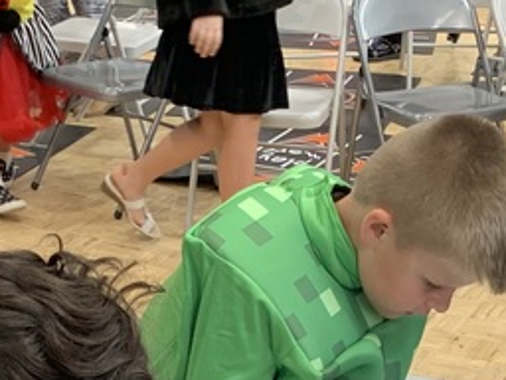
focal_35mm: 104
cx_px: 334
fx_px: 1520
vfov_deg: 13.7
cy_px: 493
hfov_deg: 18.8
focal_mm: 4.25
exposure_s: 1/99
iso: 100
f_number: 1.8
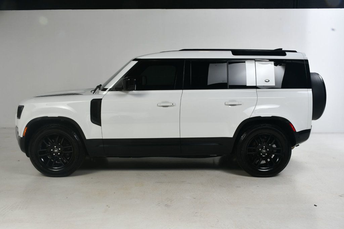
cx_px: 172
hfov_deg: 55.8
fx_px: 325
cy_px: 114
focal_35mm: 34
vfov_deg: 38.9
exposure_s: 1/160
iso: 100
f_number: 14
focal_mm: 23
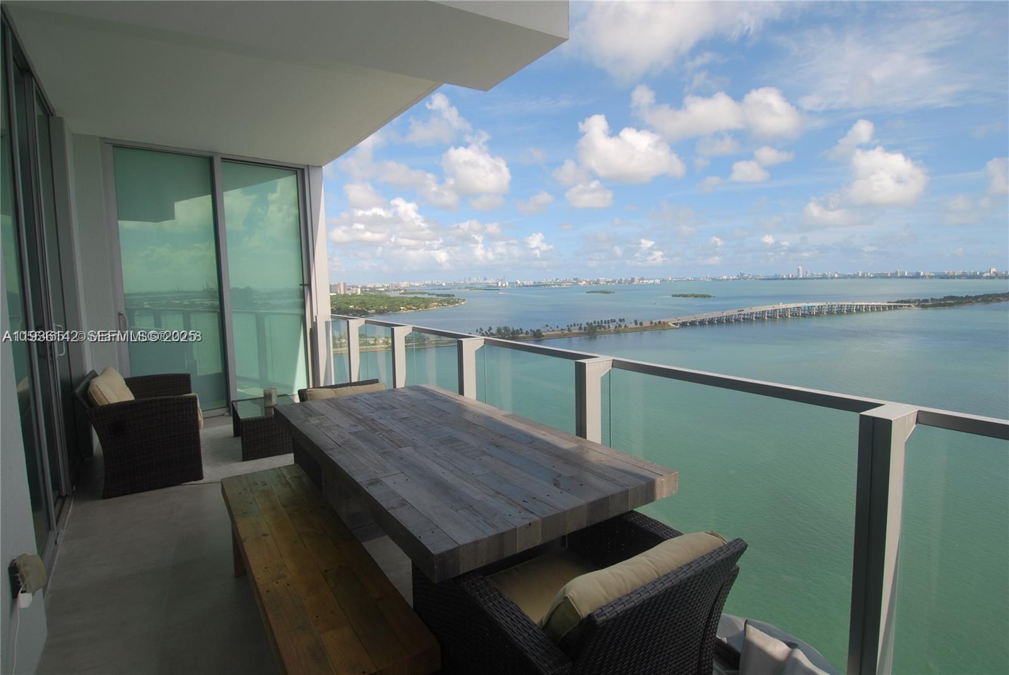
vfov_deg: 67.5
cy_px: 338
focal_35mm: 18
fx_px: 505
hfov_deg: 89.9
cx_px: 504
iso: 100
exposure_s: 1/200
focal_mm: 12
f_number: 9
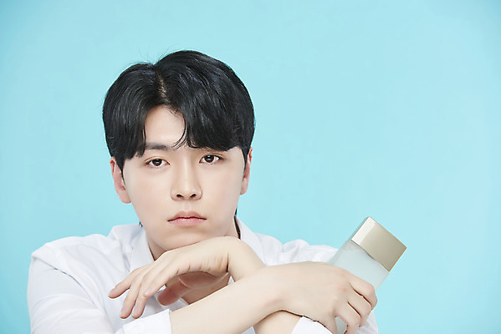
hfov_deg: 11.7
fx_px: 2436
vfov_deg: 7.9
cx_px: 250
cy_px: 167
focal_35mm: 175
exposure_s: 1/125
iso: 64
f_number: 7.1
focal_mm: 175
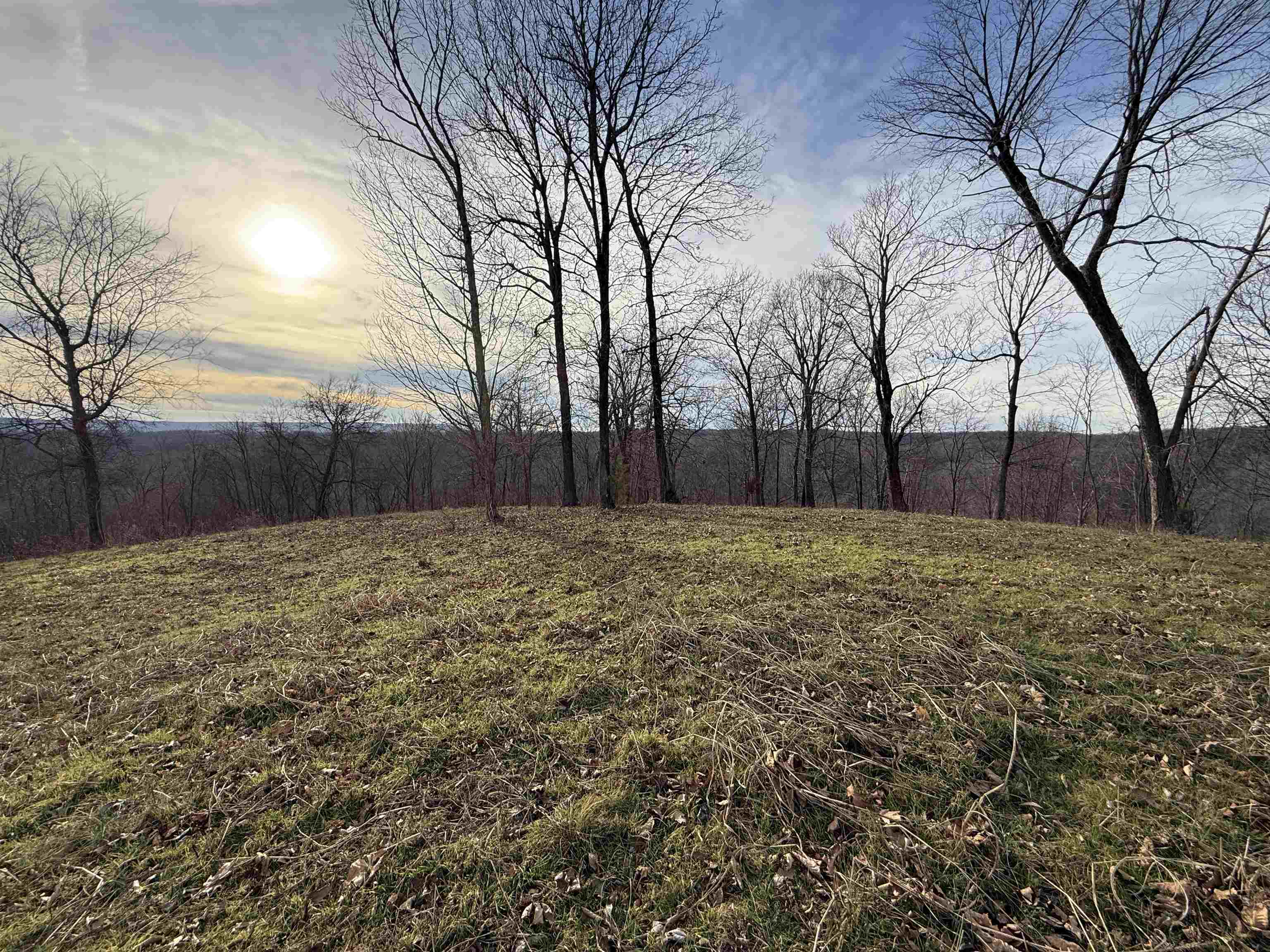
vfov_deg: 85.7
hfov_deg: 102.1
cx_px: 635
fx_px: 514
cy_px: 476
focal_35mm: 14
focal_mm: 2.22
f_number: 2.2
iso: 64
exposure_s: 1/1464
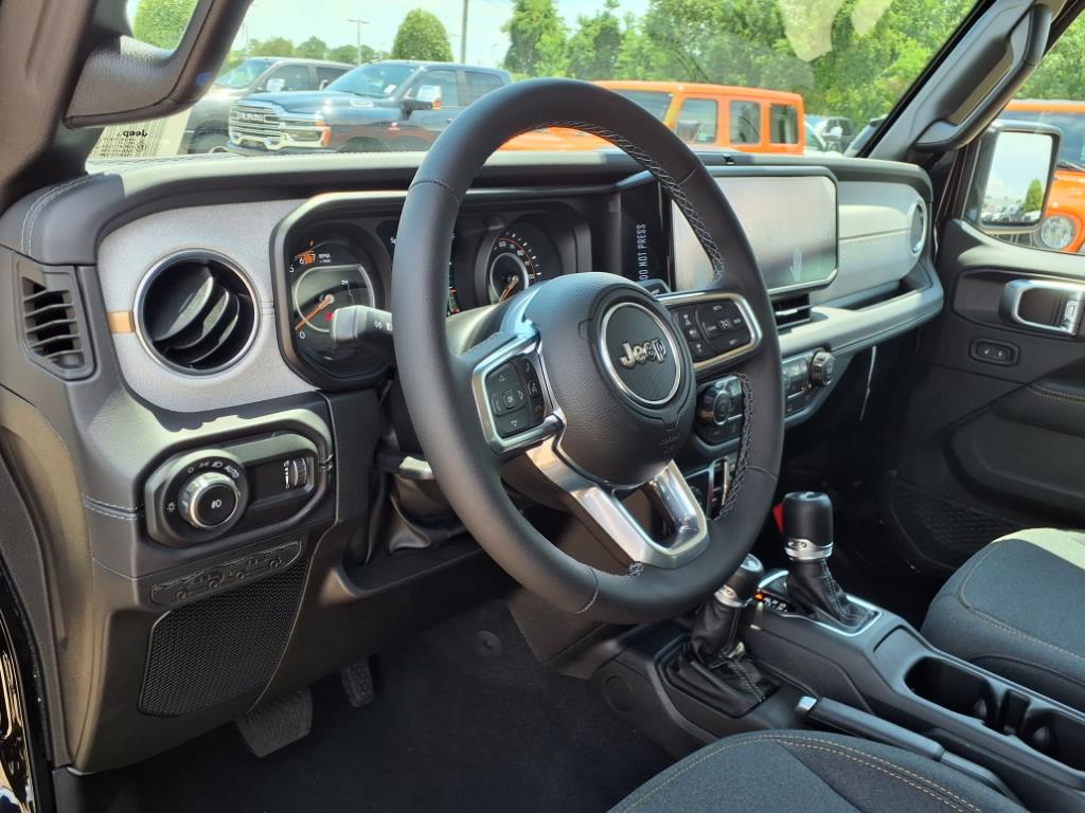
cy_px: 406
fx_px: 846
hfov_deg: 65.3
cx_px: 542
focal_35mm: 27
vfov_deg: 51.4
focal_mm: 3.58
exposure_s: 1/227
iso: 40
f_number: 1.9
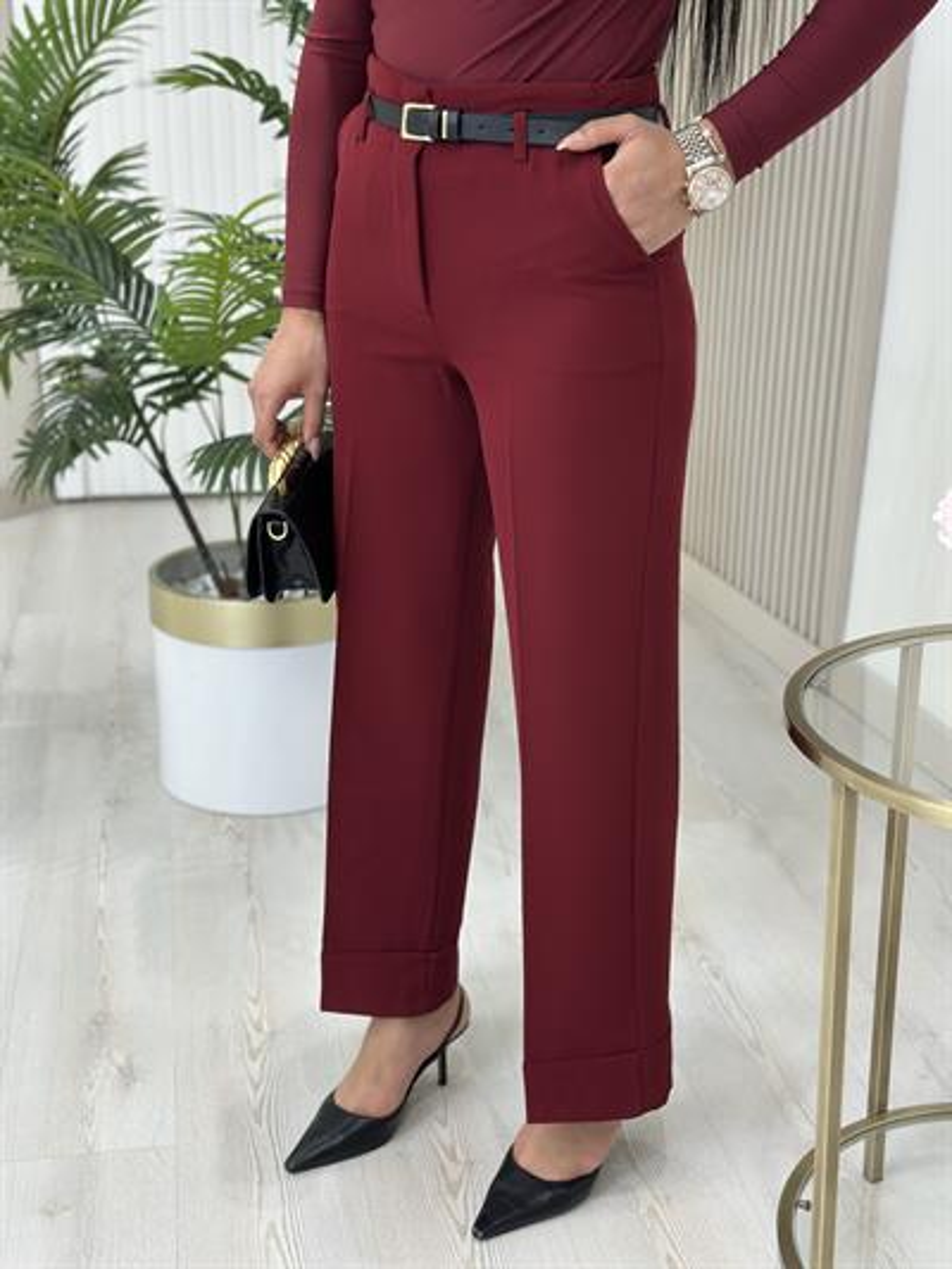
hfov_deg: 30.3
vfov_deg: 39.6
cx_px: 476
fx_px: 1759
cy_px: 634
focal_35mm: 48
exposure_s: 1/139
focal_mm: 6.86
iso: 80
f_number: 1.78
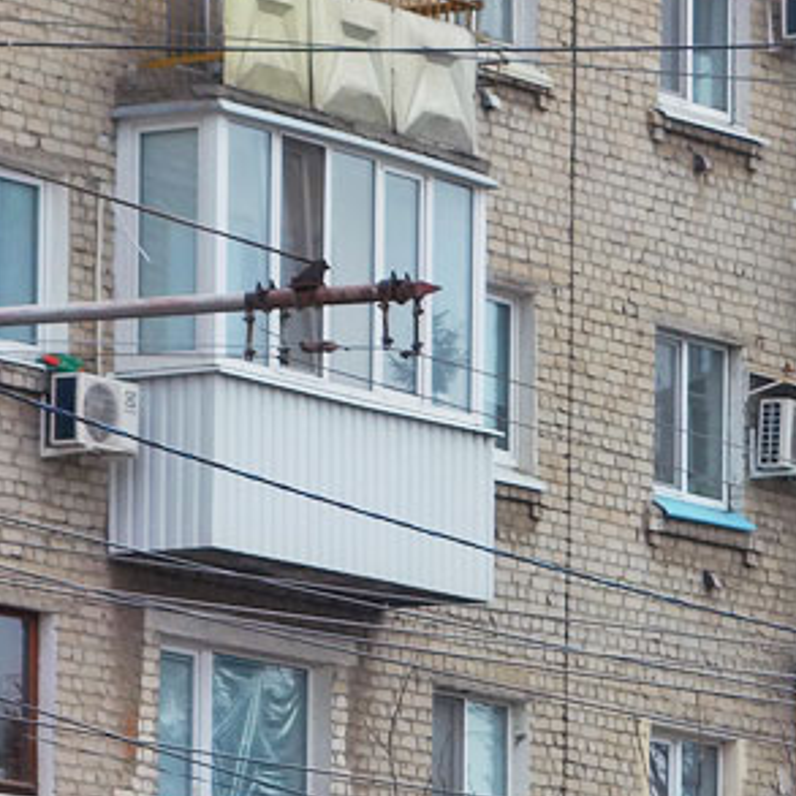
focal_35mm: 313
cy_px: 1002
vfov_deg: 5.6
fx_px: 8143
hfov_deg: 5.5
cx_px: 1367
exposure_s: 1/500
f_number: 5
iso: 125
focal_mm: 33.56
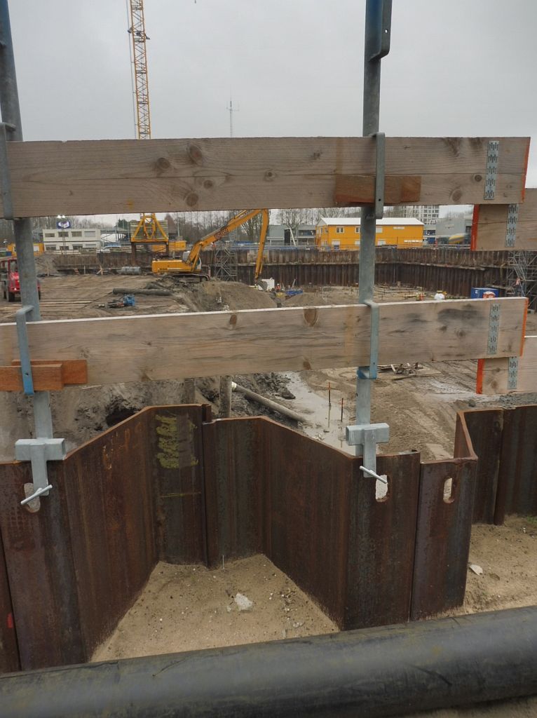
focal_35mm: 25
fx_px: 518
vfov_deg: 69.4
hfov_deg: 54.8
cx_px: 268
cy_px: 359
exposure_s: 1/80
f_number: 3.3
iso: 100
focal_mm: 4.4
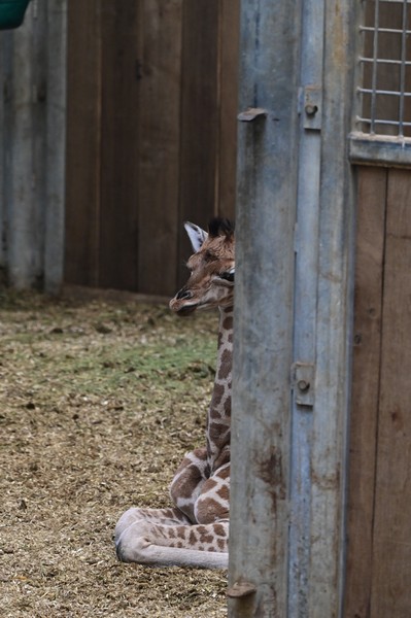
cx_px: 206
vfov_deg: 7.9
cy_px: 309
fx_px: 4460
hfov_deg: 5.3
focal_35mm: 260
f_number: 5.6
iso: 4000
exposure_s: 1/60
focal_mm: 260
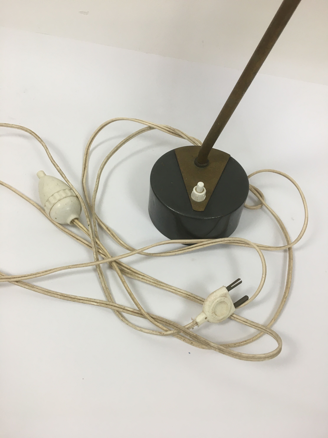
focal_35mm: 29
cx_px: 164
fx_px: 366
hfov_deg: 48.2
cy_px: 219
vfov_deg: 61.7
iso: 40
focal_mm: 4.15
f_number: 2.2
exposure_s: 1/33
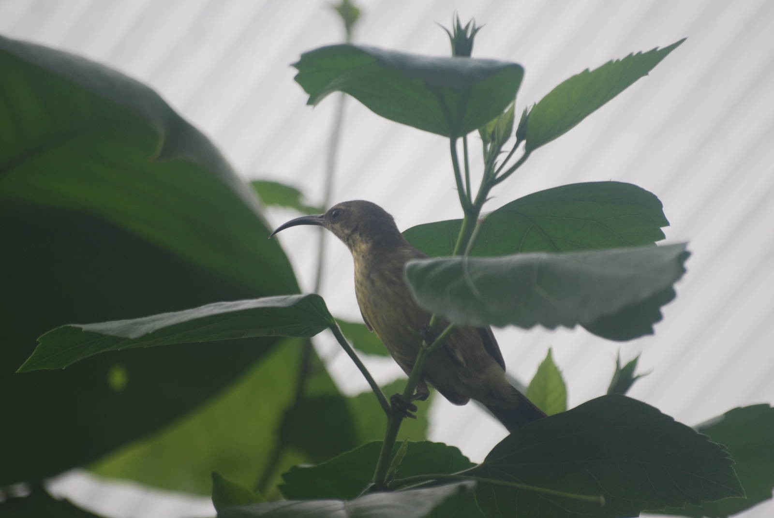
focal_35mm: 405
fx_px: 8718
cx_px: 387
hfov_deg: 5.1
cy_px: 259
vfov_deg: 3.4
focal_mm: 270
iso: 250
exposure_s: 1/500
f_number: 5.6
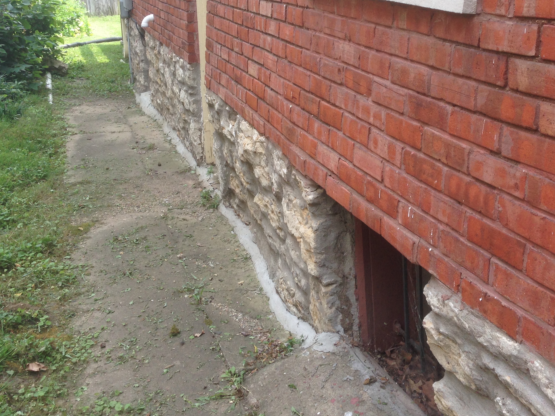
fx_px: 786
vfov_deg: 29.4
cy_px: 122
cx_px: 311
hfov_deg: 38.8
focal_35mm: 49
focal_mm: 4.12
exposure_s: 1/343
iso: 50
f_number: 2.4
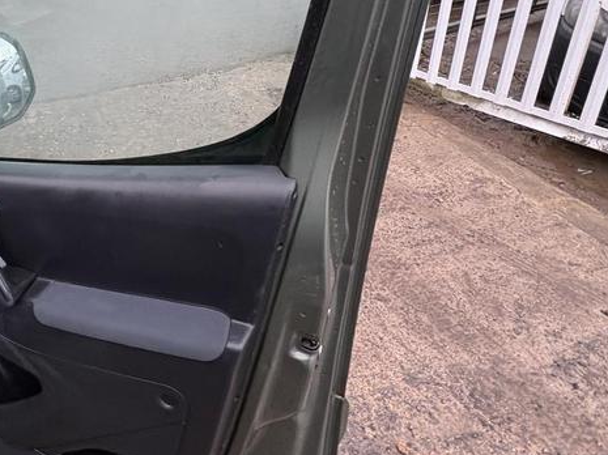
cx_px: 201
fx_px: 474
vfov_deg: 48.0
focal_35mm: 27
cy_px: 82
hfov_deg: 63.7
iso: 125
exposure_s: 1/99
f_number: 2.2
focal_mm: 2.22
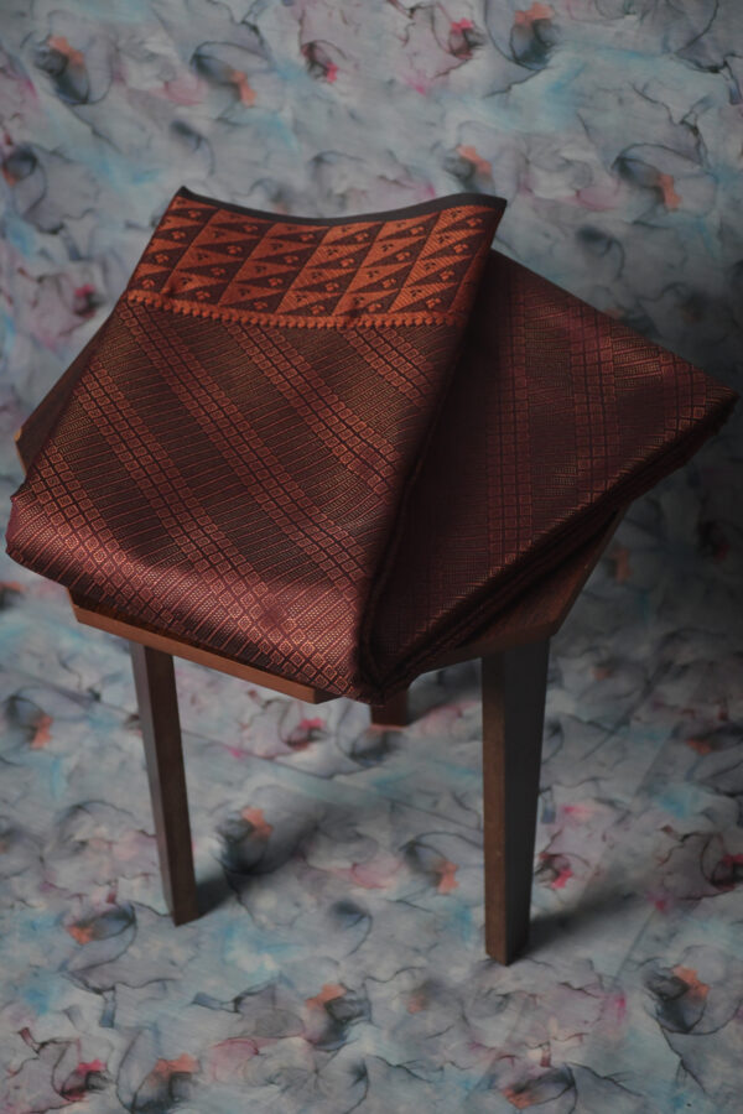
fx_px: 2786
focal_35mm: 90
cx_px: 372
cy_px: 557
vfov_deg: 22.6
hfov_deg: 15.2
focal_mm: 60
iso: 2000
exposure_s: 1/160
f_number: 5
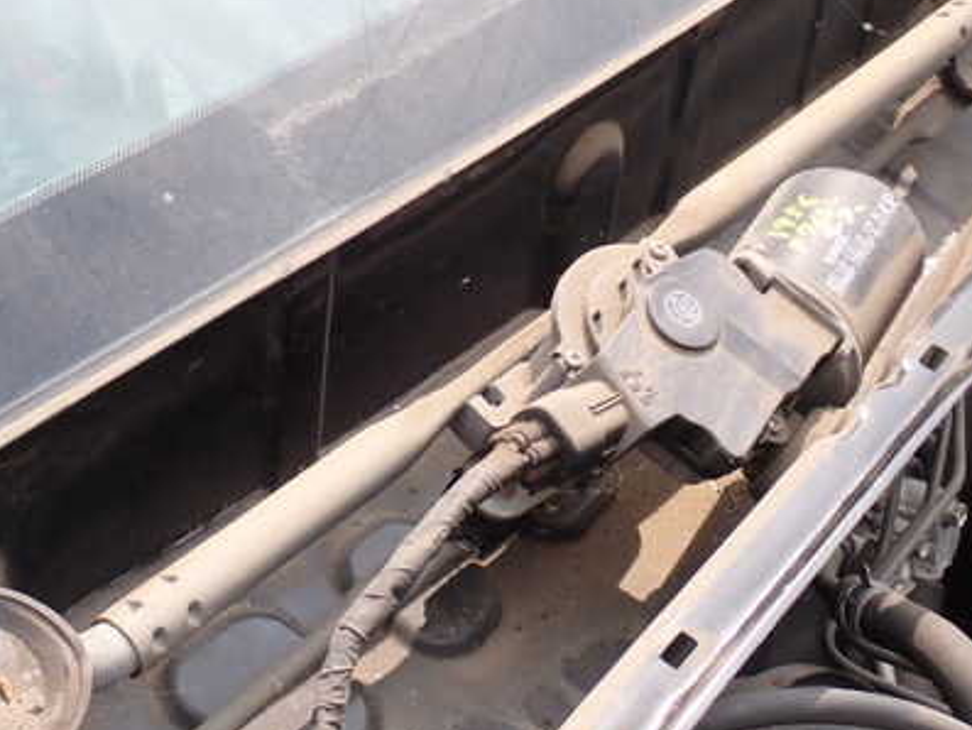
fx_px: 1994
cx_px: 414
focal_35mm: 71
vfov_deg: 20.7
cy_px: 316
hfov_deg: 27.4
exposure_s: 1/250
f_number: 4.5
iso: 100
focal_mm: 8.4
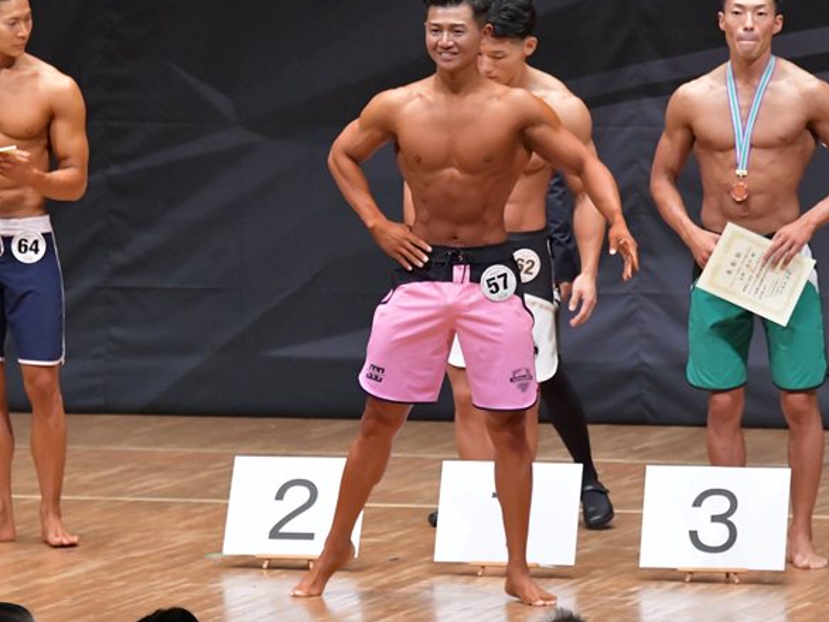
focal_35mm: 343
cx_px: 391
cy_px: 281
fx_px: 8218
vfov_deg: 4.3
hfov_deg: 5.8
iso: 8000
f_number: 5.6
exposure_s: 1/400
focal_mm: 180
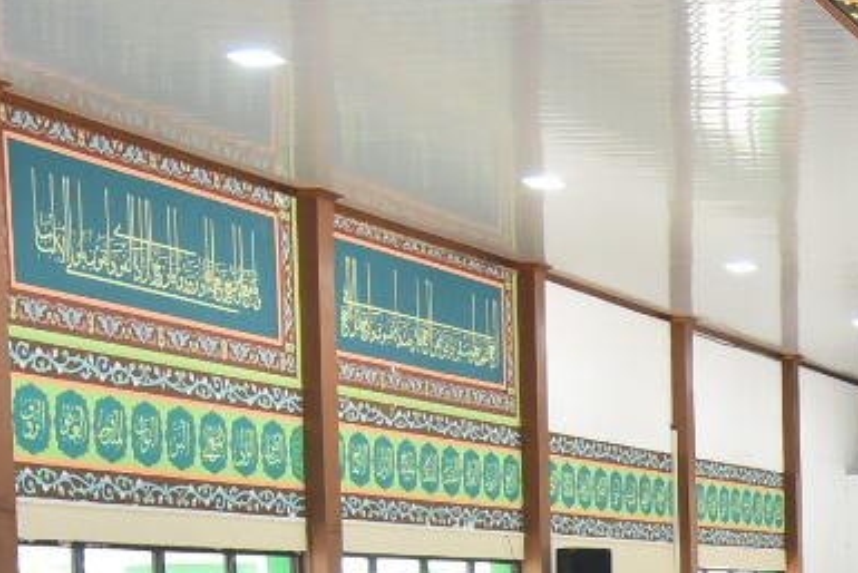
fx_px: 2408
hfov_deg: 18.2
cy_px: 905
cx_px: 1248
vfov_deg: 12.7
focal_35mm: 101
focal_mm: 24
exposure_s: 1/125
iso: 2000
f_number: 4
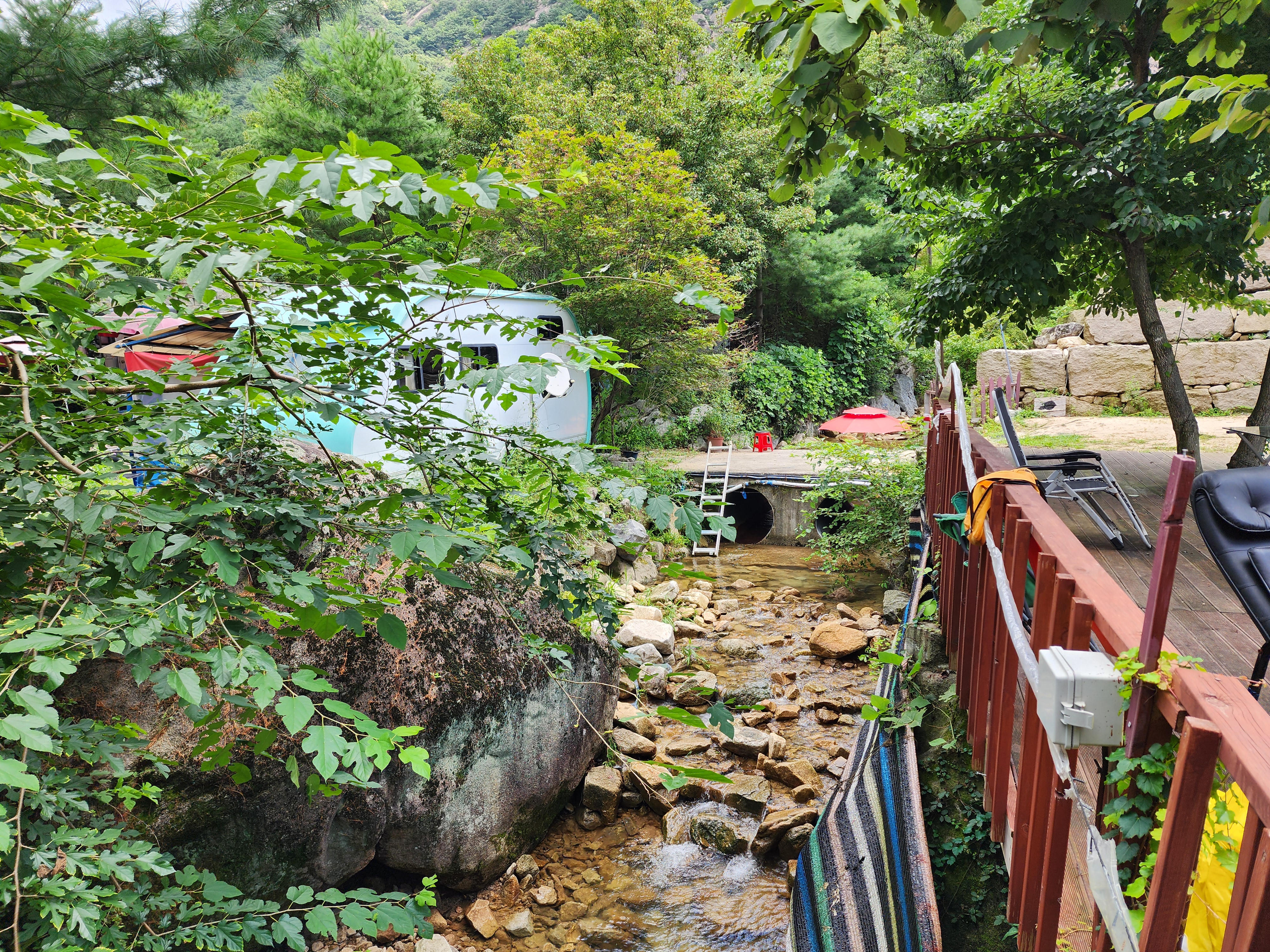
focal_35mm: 23
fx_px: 844
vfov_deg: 58.9
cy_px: 476
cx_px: 635
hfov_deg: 73.9
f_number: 1.8
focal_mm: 6.4
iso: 20
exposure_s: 1/180
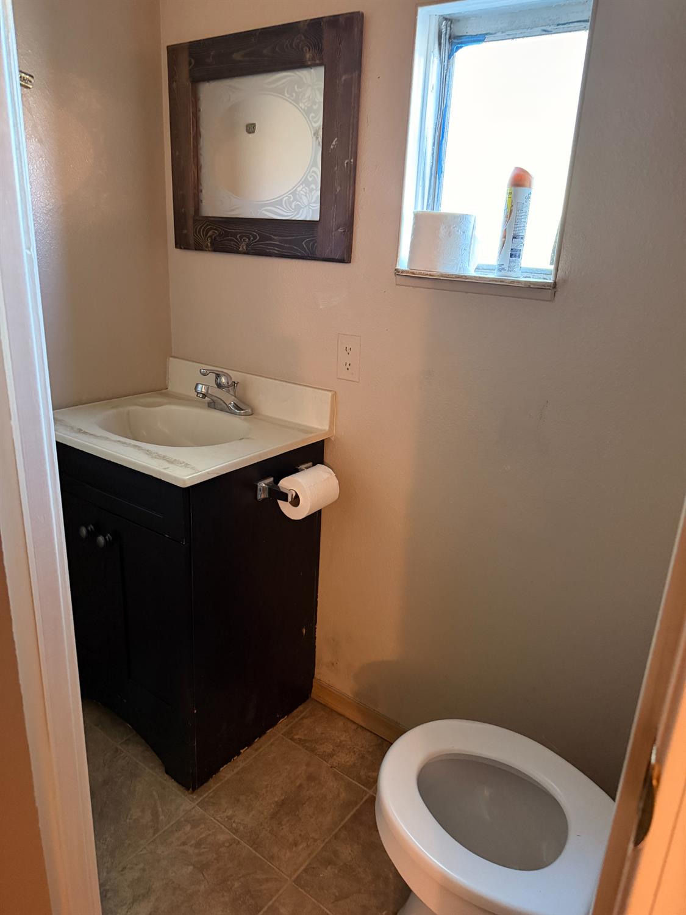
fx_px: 634
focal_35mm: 24
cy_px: 458
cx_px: 343
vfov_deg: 71.6
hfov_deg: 56.8
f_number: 1.78
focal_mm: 6.76
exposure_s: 1/40
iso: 1000
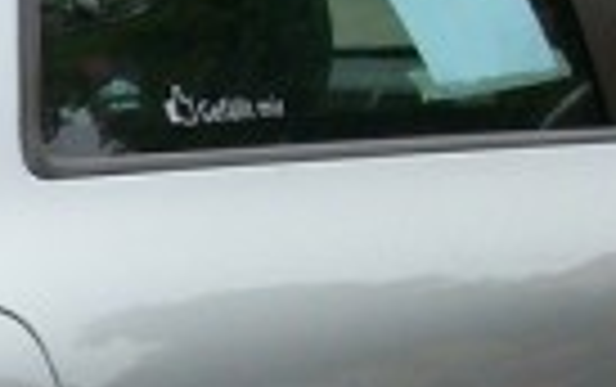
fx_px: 3530
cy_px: 558
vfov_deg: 6.2
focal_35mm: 210
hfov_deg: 9.7
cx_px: -234
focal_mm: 5.7
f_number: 2.9
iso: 80
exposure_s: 1/242
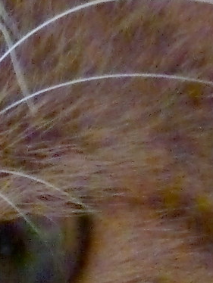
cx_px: -77
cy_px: 627
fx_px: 1893
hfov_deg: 6.4
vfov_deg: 8.0
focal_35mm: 231
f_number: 3
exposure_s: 1/60
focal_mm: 6.4
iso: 800
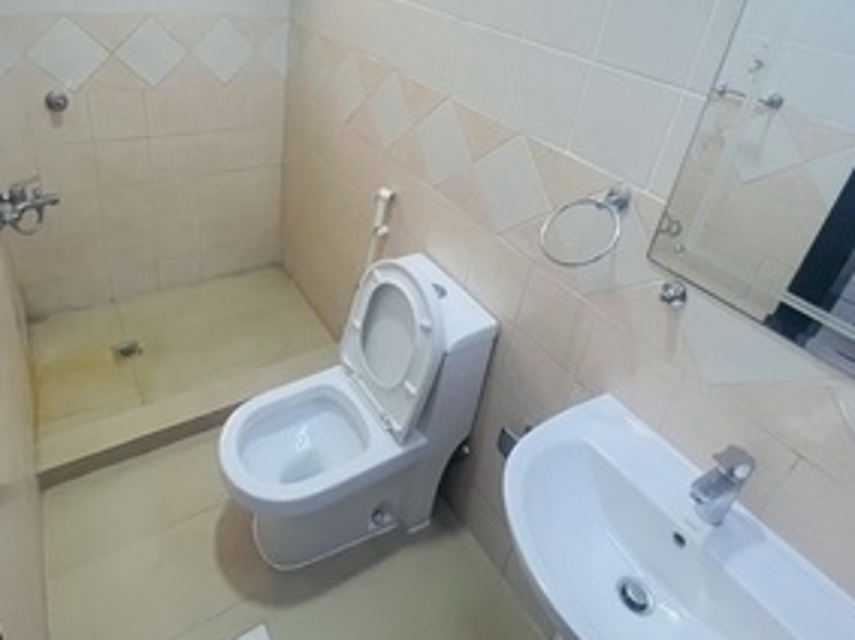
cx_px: 370
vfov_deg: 61.4
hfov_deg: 78.6
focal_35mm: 21
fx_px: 518
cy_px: 198
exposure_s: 1/100
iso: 250
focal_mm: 1.57
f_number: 1.8
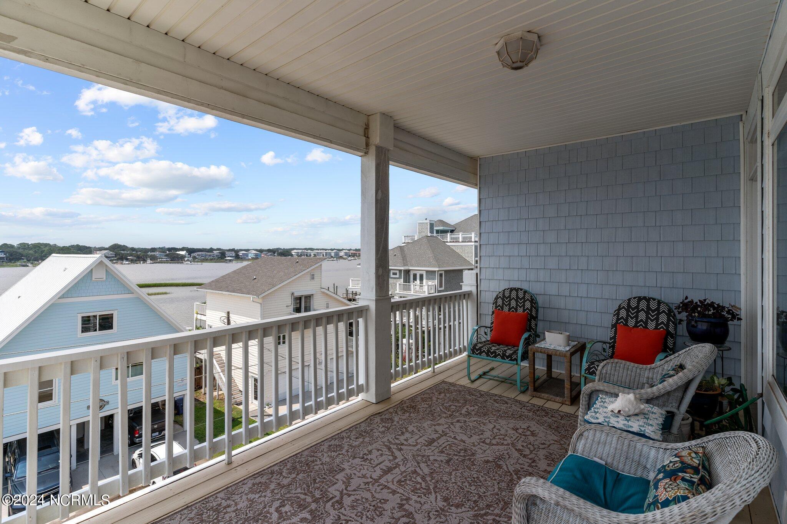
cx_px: 394
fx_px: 372
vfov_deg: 70.4
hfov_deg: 93.3
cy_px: 262
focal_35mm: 17
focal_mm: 17
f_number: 6.3
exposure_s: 1/800
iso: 125
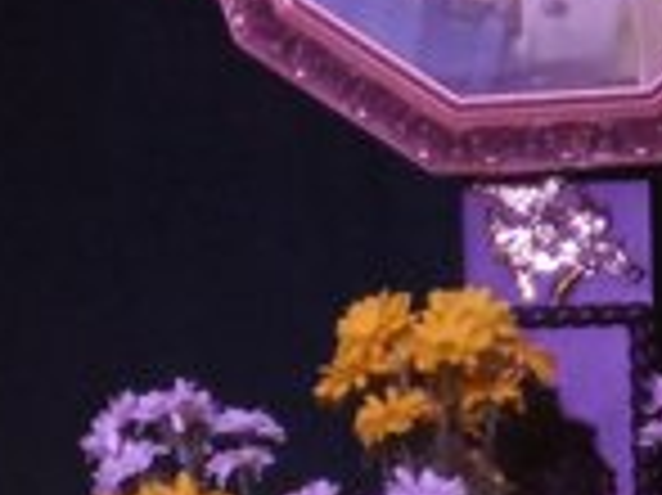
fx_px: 15038
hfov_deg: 2.5
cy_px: 94
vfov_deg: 1.9
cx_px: -189
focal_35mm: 787
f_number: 4.5
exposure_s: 1/90
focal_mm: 28.9
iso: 640
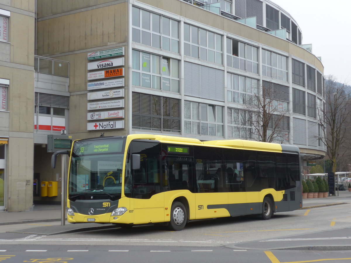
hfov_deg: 31.2
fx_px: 629
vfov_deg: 23.7
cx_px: 176
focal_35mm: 62
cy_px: 132
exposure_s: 1/160
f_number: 3.7
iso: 80
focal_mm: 12.7
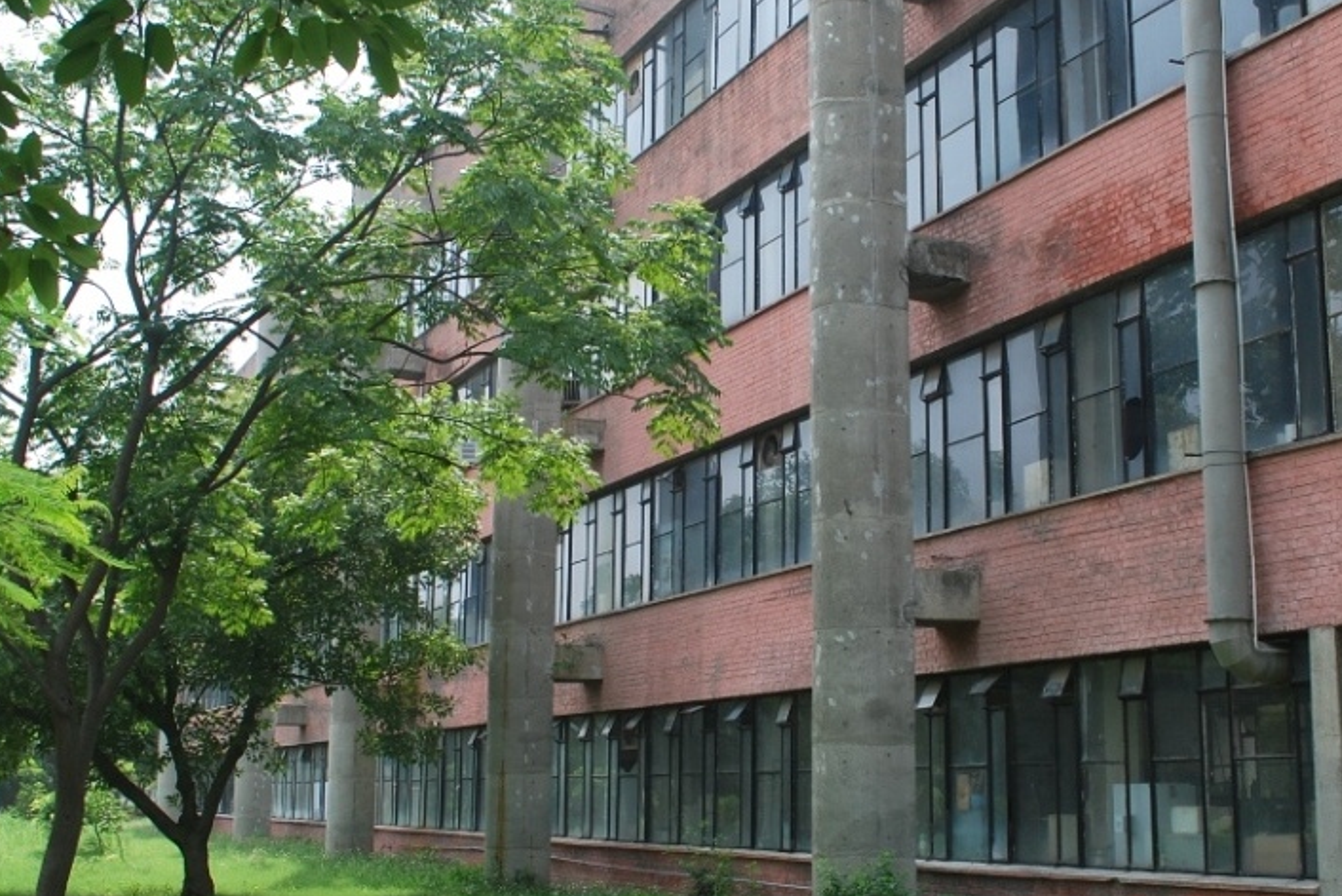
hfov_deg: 46.3
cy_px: 434
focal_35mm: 42
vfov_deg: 31.9
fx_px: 1566
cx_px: 760
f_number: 6.3
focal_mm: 18
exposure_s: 1/160
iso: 100
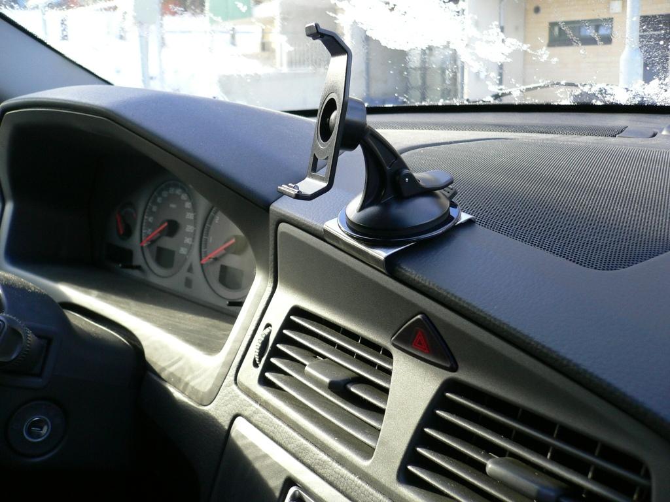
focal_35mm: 35
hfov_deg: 52.6
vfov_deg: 40.7
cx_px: 335
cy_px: 251
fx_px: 677
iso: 100
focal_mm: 5.8
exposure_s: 1/80
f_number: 2.8
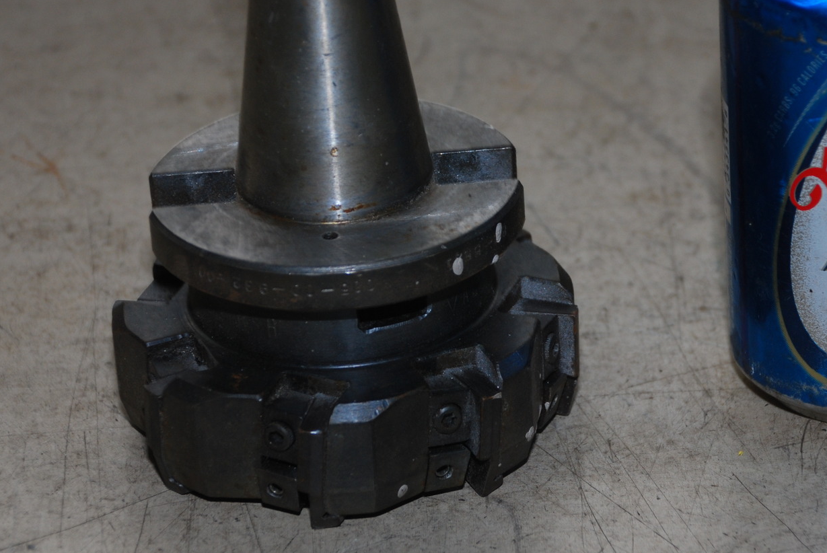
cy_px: 201
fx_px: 3587
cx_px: 507
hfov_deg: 13.1
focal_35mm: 156
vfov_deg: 8.8
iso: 200
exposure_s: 1/60
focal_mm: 66
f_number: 5.3
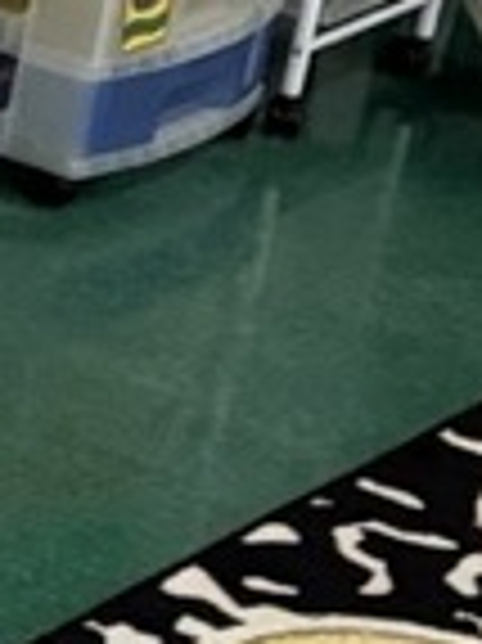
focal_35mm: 186
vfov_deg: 10.6
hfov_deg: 6.9
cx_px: -1153
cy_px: 306
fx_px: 3458
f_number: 1.6
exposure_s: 1/60
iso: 250
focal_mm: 5.96
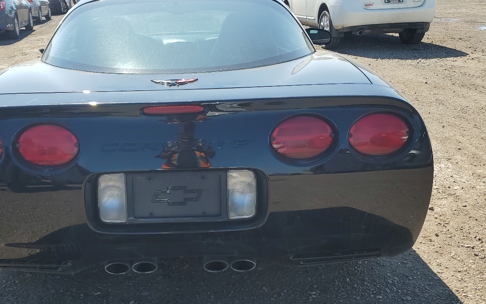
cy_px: 185
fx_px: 517
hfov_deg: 50.0
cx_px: 190
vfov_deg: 32.7
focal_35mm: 39
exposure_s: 1/2000
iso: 50
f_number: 1.5
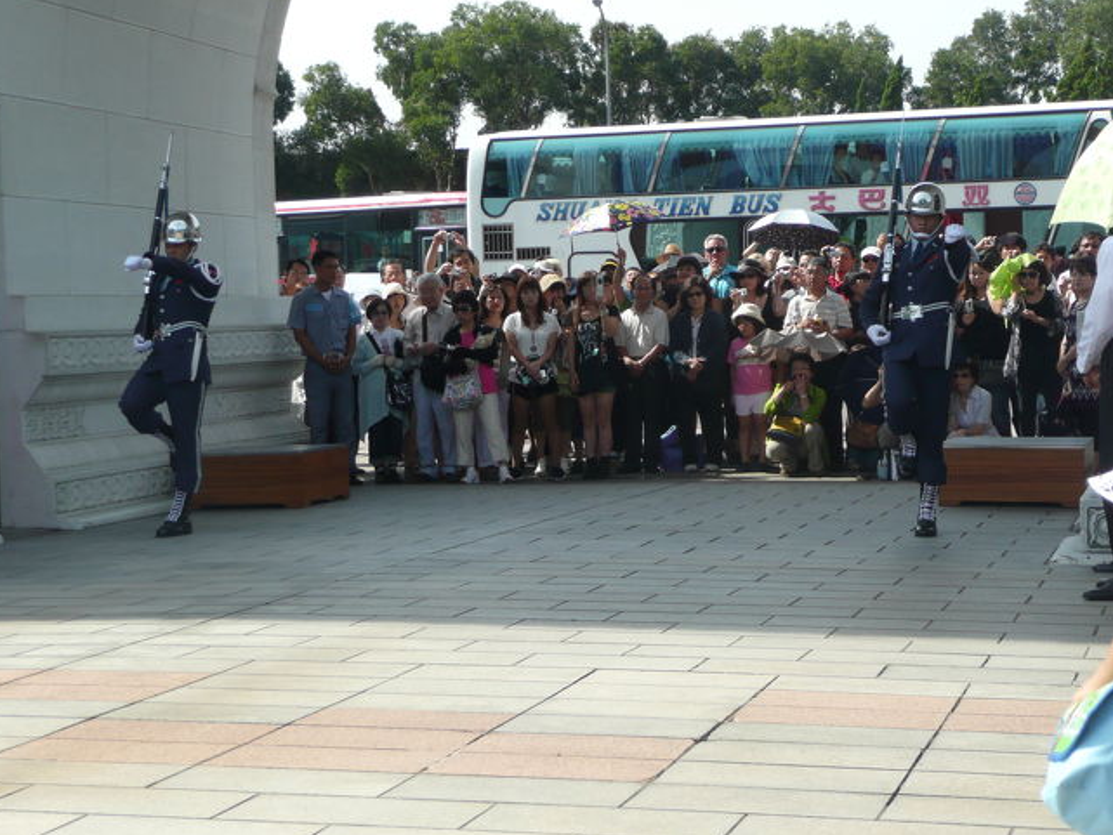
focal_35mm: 73
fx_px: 2348
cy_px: 418
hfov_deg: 26.7
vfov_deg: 20.2
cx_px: 552
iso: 100
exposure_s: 1/320
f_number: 4.6
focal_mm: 11.8
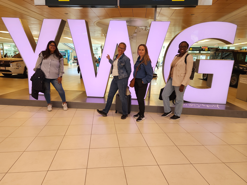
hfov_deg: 73.9
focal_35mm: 23
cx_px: 124
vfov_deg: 58.9
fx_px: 164
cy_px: 92
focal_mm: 6.4
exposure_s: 1/180
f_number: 1.8
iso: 160
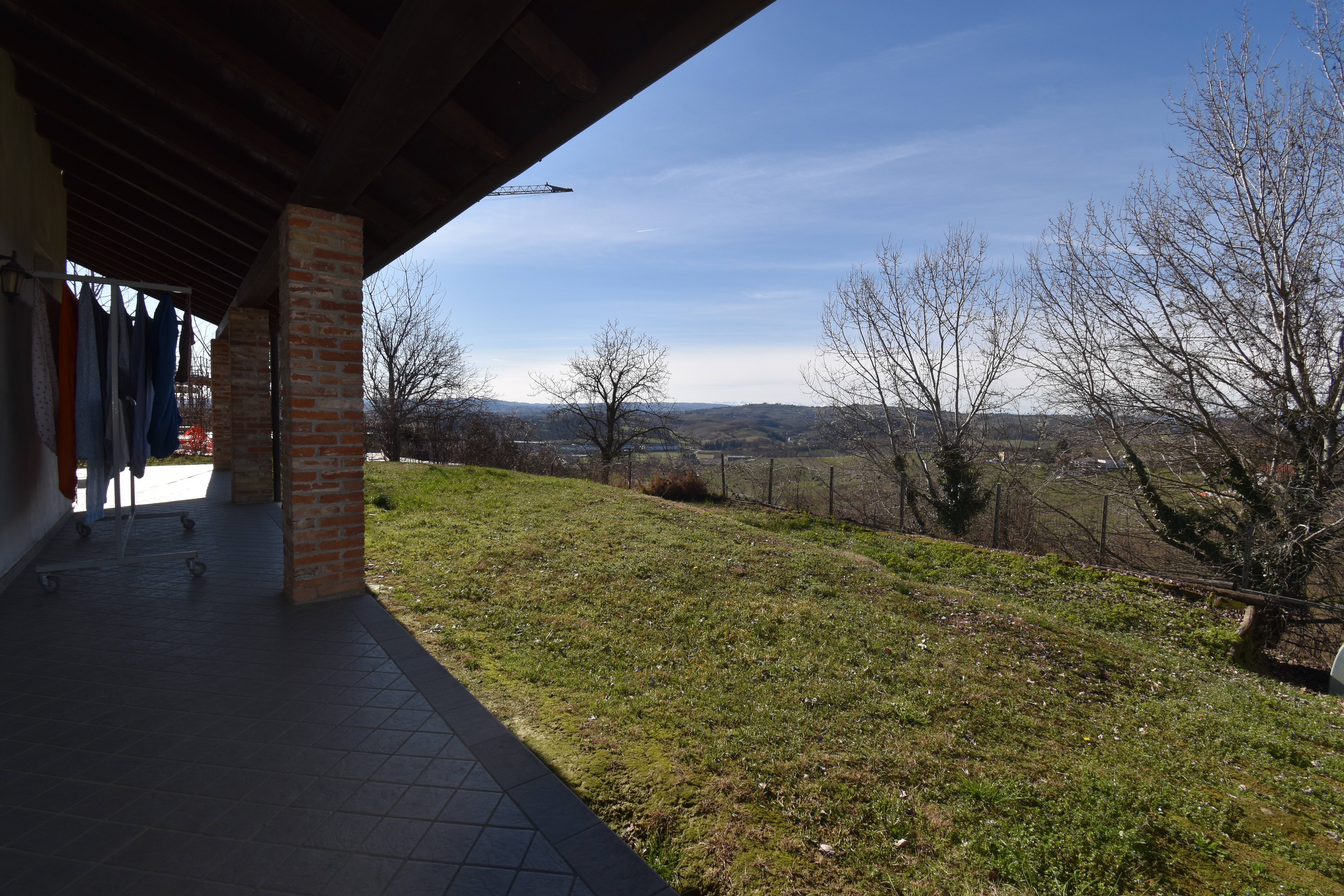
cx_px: 672
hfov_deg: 100.4
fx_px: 560
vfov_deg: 77.3
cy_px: 448
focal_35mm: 15
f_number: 11
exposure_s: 1/200
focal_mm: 10
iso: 100
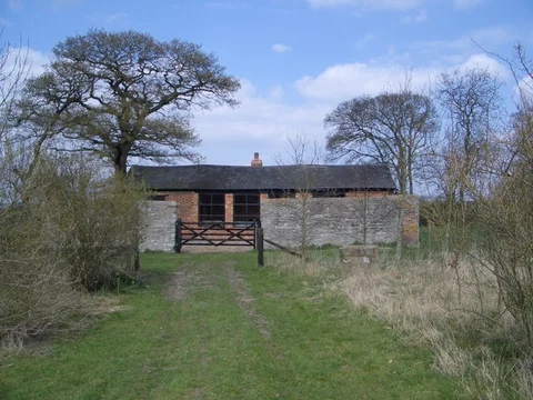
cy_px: 200
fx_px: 539
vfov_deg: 40.7
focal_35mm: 35
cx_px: 266
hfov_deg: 52.6
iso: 50
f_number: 4.3
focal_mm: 5.8
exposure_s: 1/400
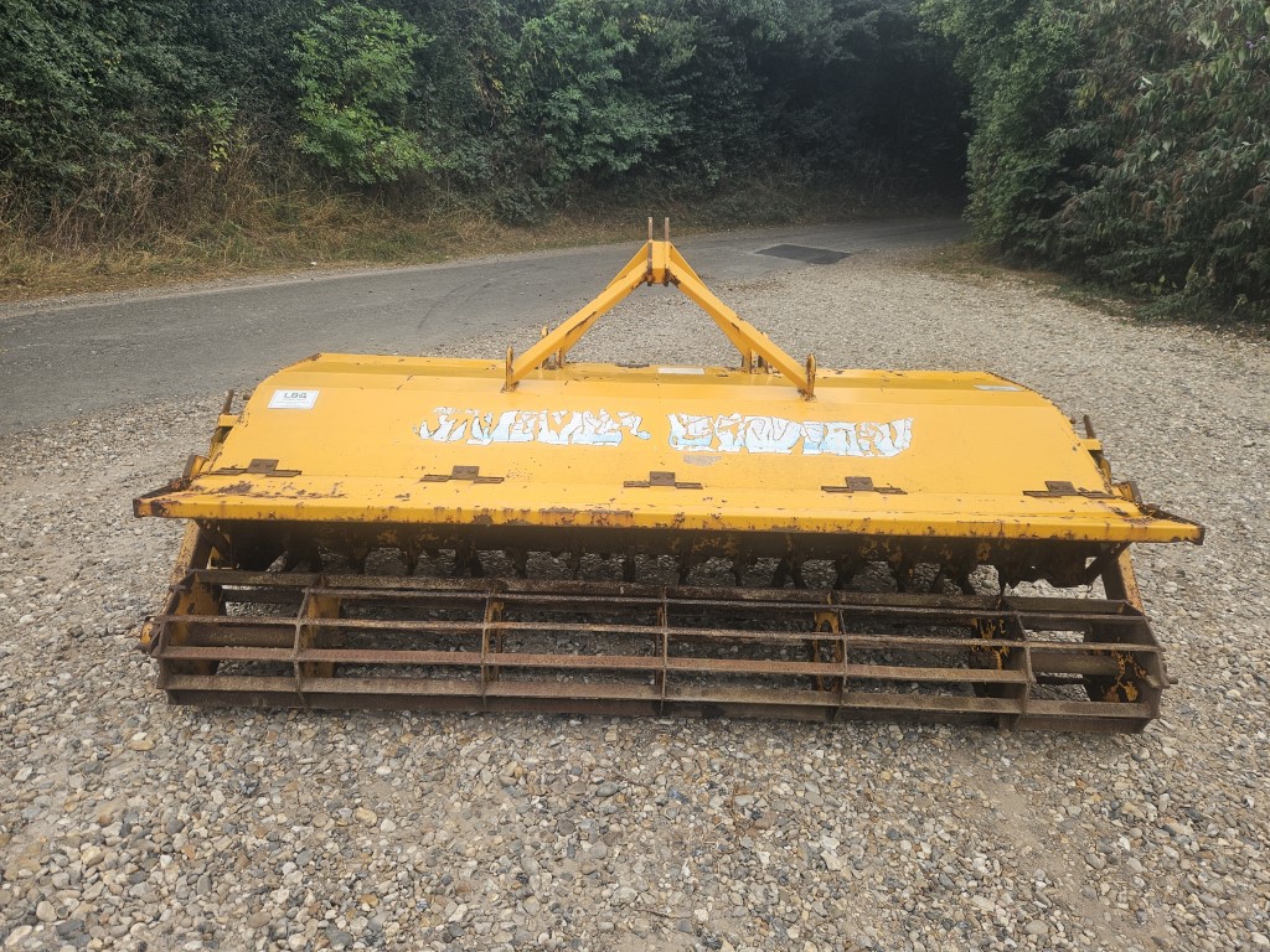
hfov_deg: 73.9
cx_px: 635
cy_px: 476
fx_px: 844
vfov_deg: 58.9
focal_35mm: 23
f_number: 1.8
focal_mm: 5.4
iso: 32
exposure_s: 1/180
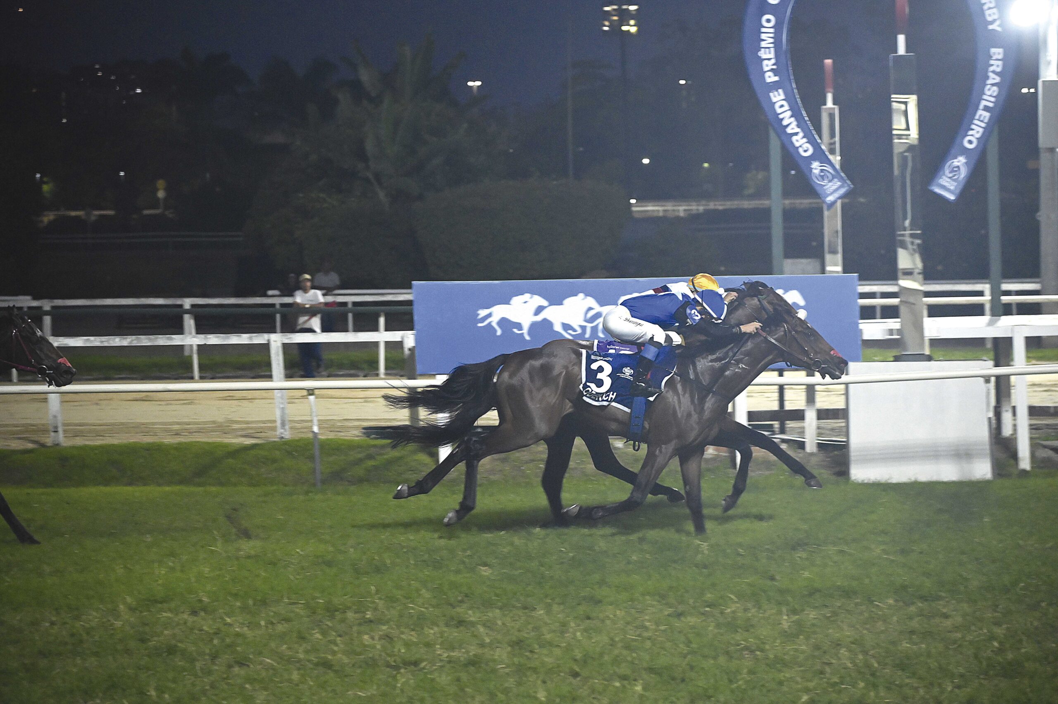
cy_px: 352
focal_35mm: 120
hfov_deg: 17.1
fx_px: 3524
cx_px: 529
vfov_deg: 11.4
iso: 8000
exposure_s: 1/500
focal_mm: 120
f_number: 4
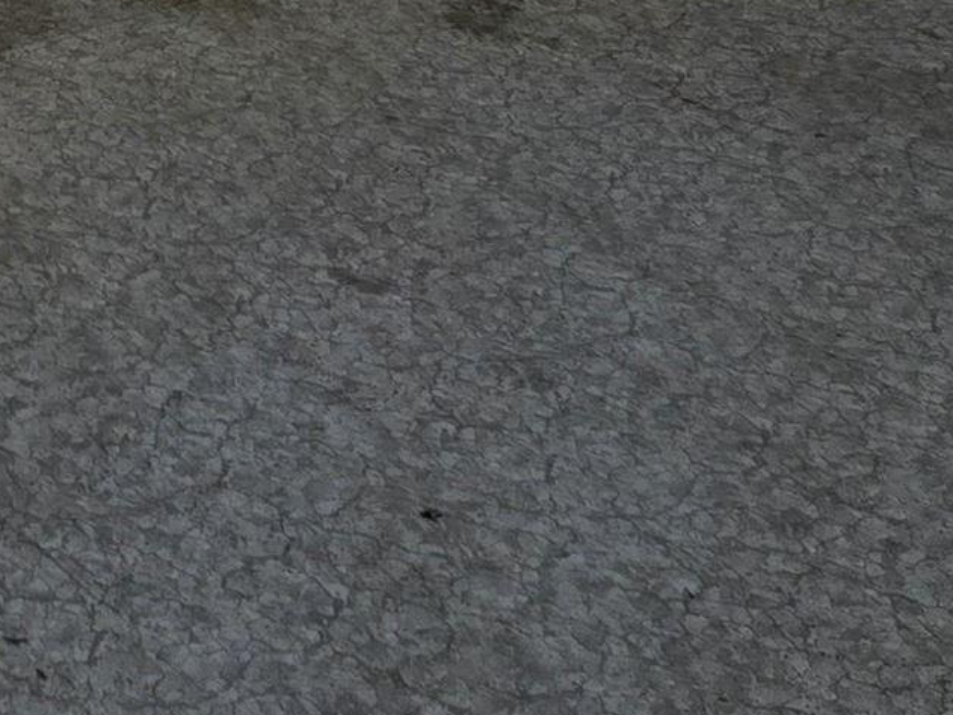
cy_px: -883
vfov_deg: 11.4
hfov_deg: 15.8
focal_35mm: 112
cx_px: -591
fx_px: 3083
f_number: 1.8
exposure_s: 1/1036
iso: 25
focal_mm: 5.4
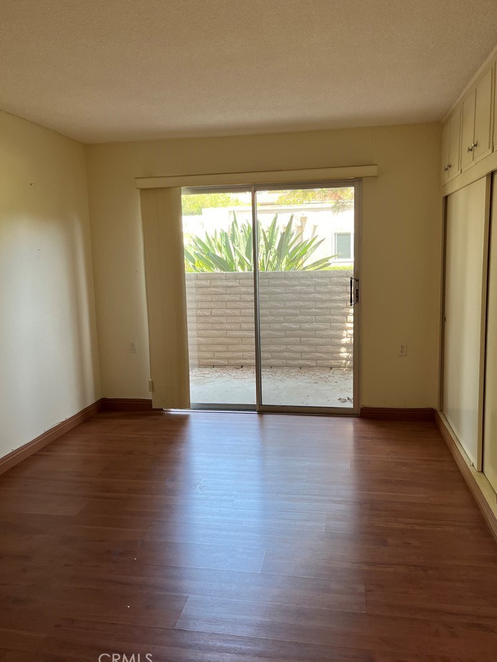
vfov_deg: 65.3
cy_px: 326
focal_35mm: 27
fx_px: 517
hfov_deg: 51.4
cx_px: 255
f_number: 1.6
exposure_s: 1/120
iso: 80
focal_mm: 5.1
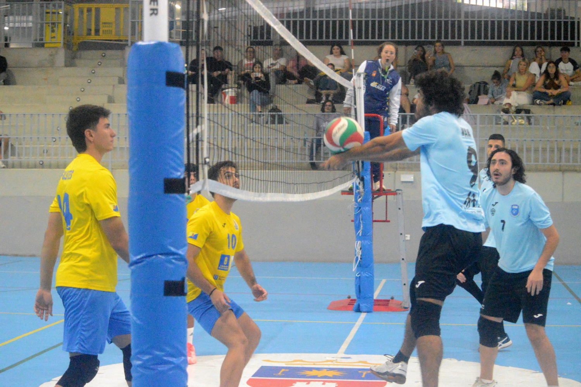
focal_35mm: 82
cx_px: 290
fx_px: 1331
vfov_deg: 16.5
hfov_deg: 24.6
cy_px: 194
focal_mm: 55
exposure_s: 1/400
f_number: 7.1
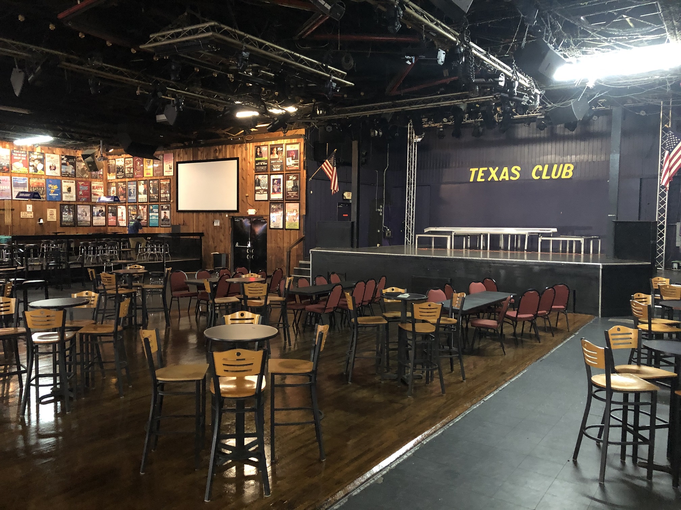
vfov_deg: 49.7
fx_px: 551
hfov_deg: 63.4
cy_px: 255
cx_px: 340
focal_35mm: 28
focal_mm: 3.99
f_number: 1.8
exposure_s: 1/4
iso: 125
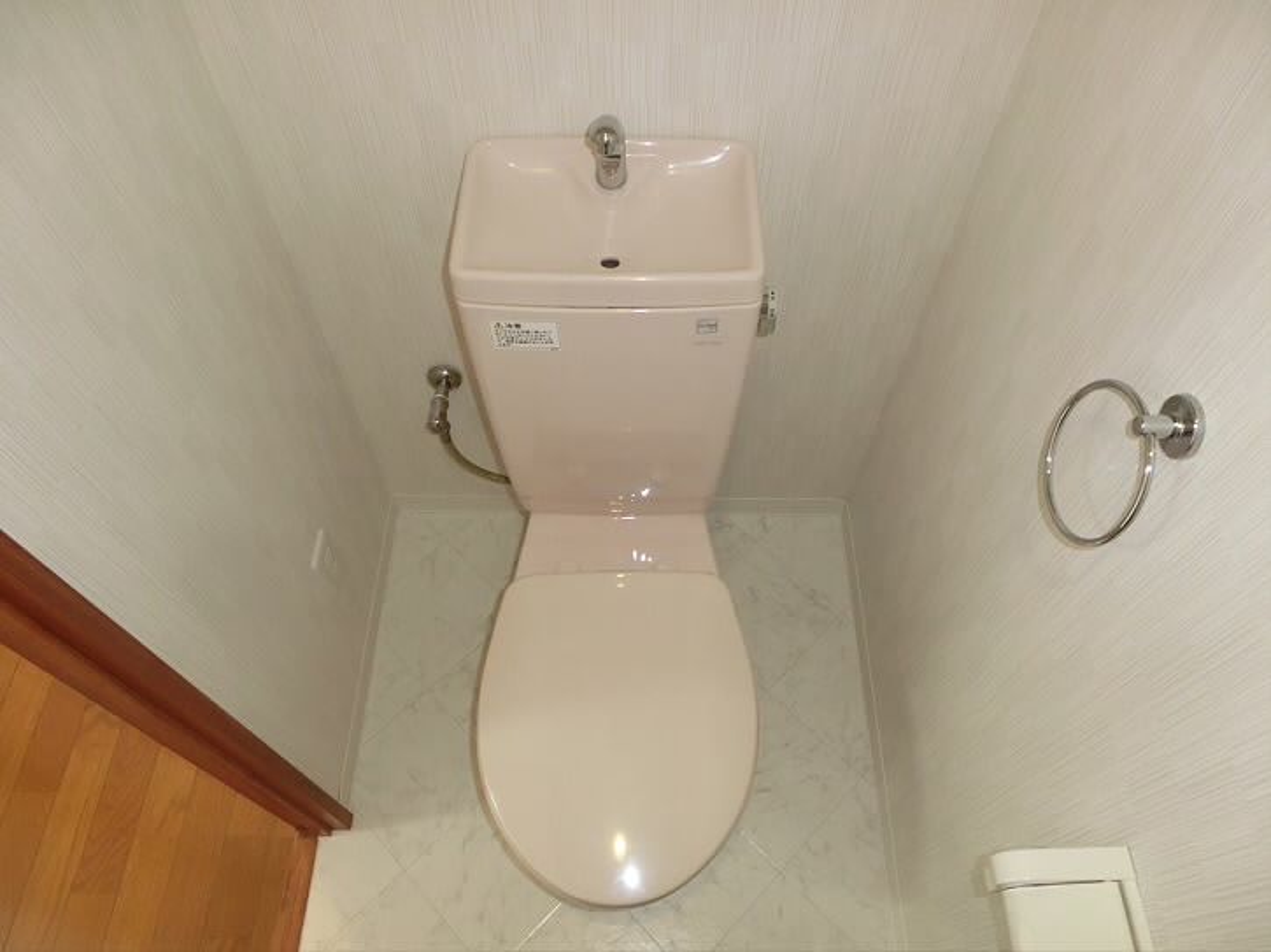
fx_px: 881
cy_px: 476
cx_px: 636
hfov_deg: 71.6
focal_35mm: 24
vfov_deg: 56.8
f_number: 3
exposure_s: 1/60
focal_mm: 4.24
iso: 400
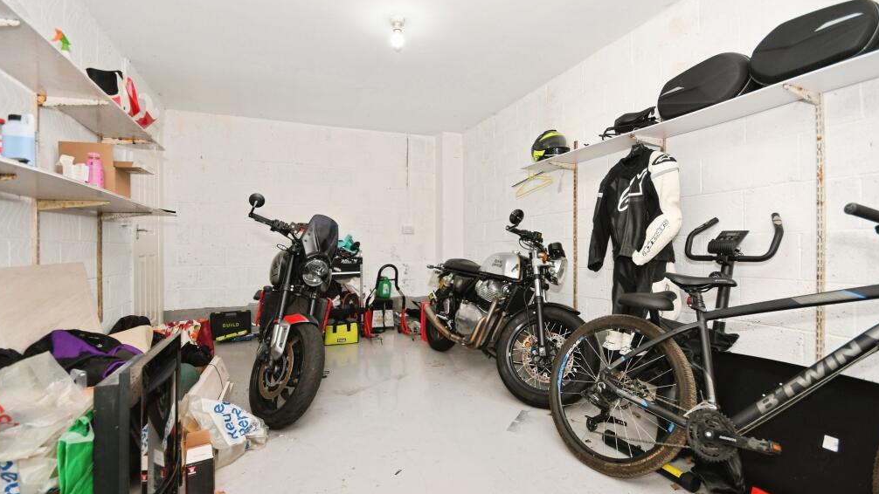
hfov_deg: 99.4
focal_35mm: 16
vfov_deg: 67.0
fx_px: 373
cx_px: 440
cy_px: 261
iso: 400
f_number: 8
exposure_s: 1/60
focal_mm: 10
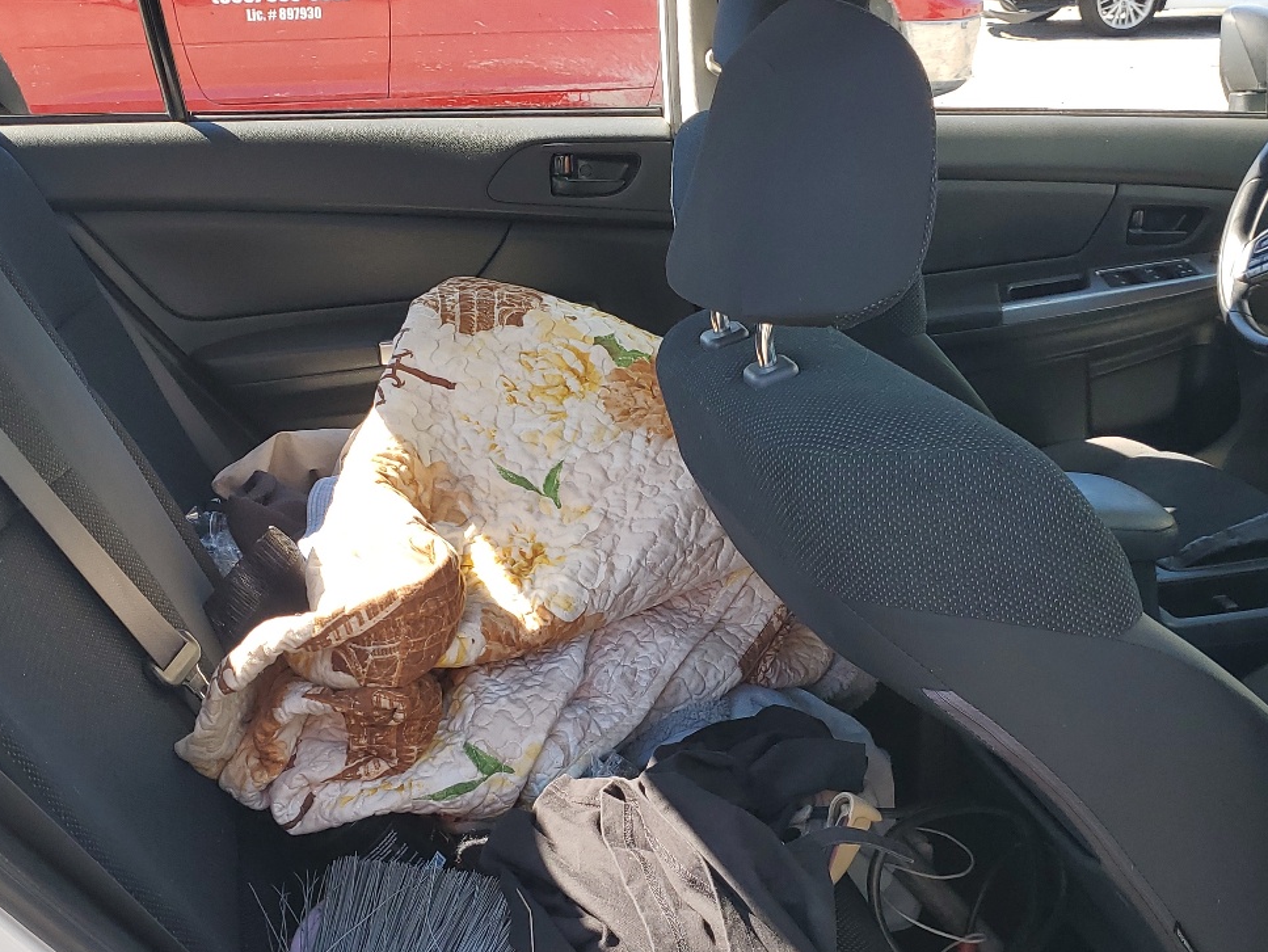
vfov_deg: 33.4
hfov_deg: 43.8
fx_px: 1576
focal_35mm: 43
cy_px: 619
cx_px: 641
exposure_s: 1/455
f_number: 1.5
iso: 50
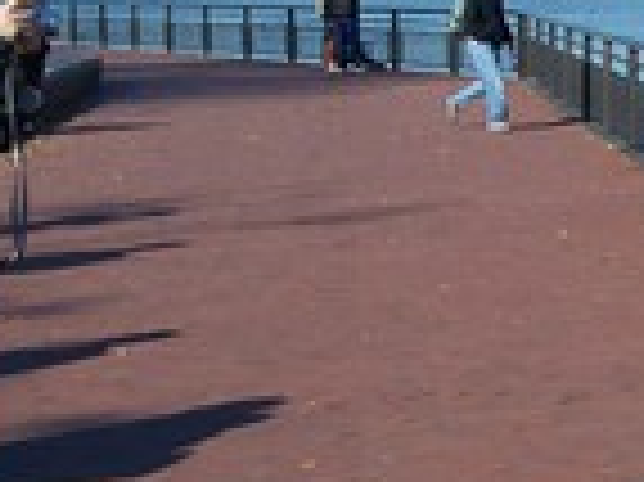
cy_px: 72
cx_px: 608
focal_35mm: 120
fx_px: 2231
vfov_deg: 12.3
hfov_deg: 16.2
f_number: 4
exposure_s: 1/640
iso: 80
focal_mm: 6.3
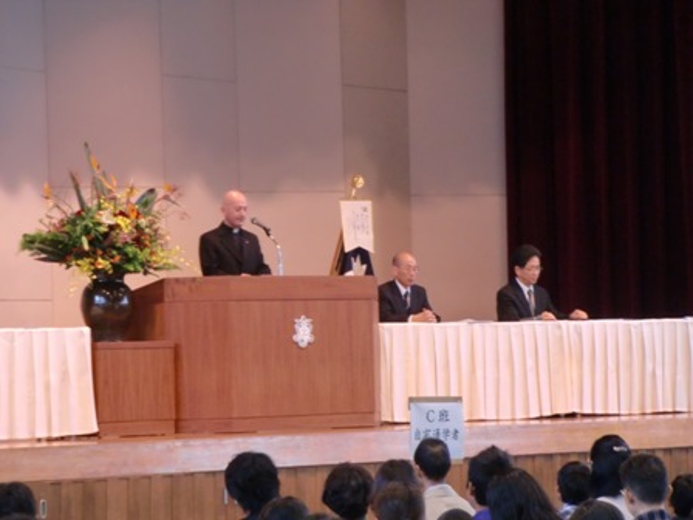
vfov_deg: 10.2
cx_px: 346
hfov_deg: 13.6
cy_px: 260
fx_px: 2903
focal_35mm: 145
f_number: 4.6
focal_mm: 25.9
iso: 400
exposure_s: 1/15
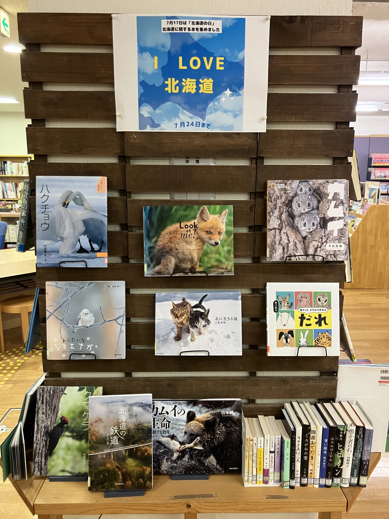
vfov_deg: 63.4
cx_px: 194
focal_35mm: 28
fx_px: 420
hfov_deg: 49.7
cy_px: 260
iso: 200
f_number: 1.8
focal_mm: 3.99
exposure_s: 1/50
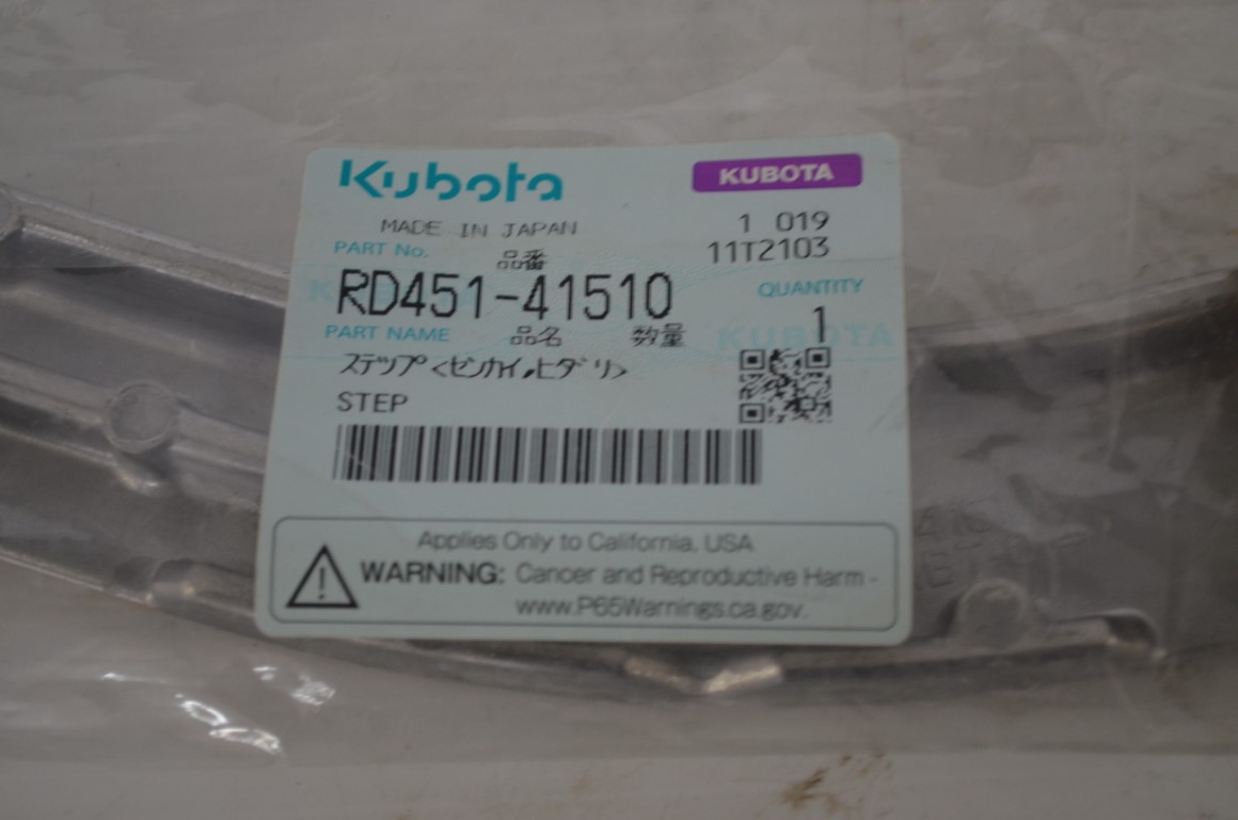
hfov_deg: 26.0
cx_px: 619
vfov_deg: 17.4
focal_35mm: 78
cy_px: 410
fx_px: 2676
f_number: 5.6
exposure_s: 1/60
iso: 640
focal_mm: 52
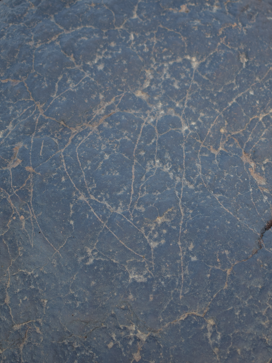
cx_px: 177
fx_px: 775
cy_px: 183
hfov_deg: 19.8
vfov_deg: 26.3
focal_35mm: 74
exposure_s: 1/200
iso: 200
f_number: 4.5
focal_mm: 34
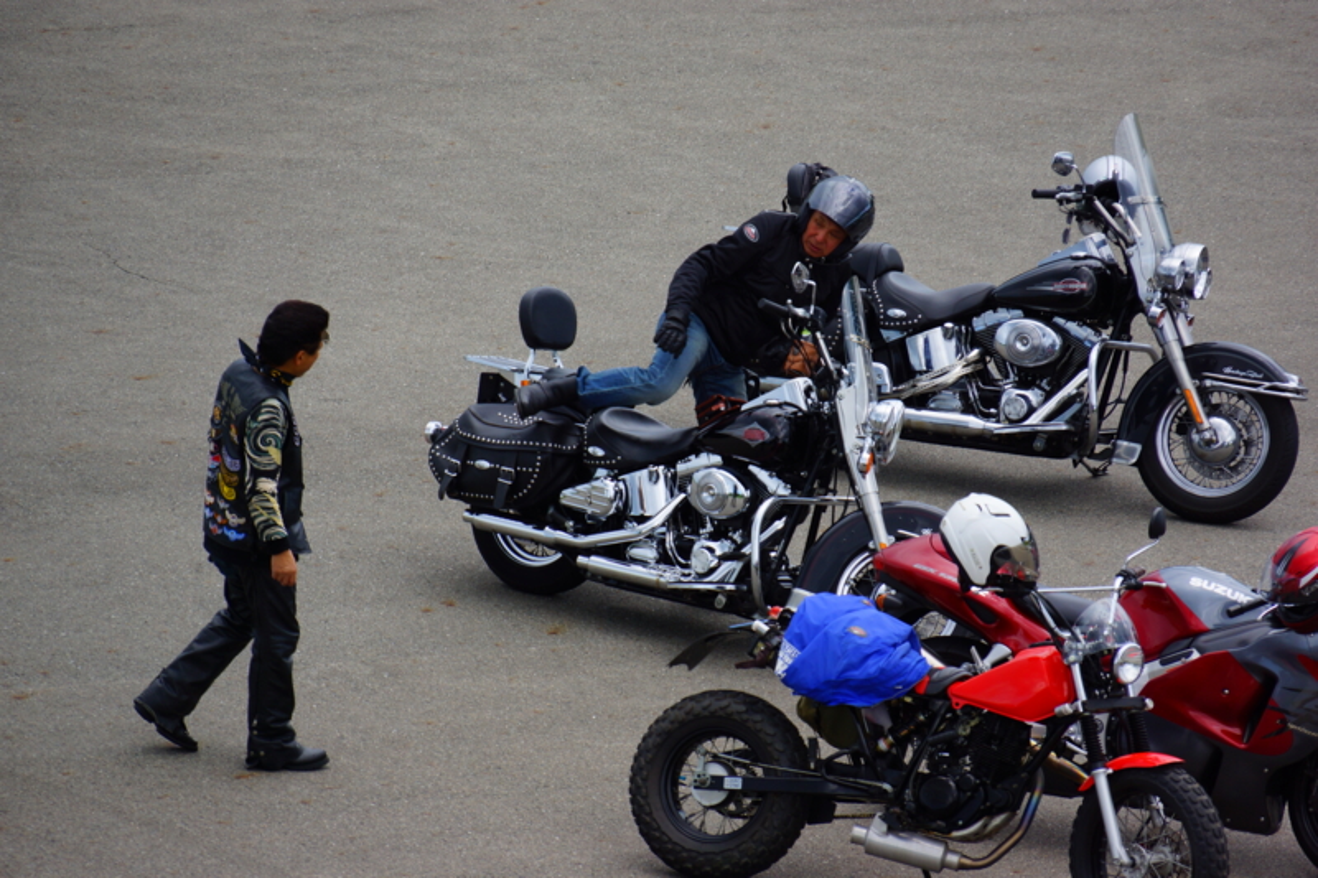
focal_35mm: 300
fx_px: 10980
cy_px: 439
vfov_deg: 4.6
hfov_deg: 6.9
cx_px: 659
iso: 125
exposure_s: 1/320
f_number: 6.3
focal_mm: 200
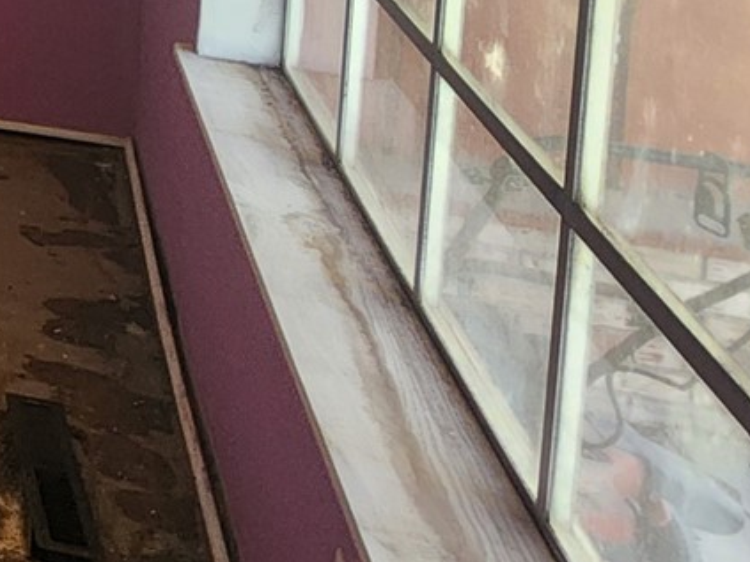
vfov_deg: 20.6
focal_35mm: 59
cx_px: -621
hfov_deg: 21.1
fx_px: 1278
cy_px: -317
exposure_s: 1/60
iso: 400
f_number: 2.2
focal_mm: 2.2
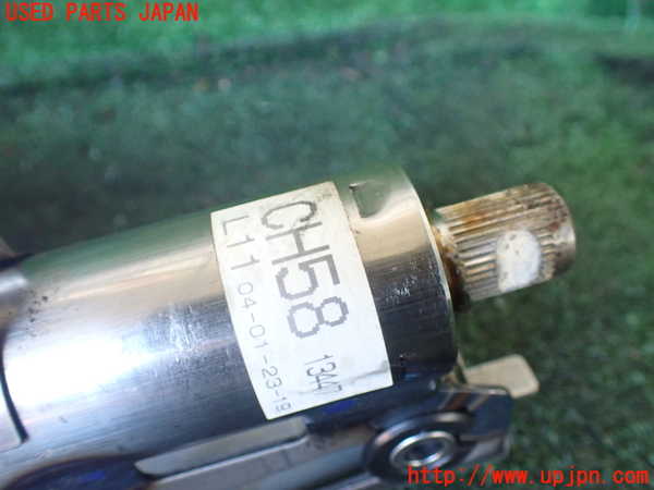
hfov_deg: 60.0
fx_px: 567
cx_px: 327
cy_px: 245
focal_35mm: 30
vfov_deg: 46.8
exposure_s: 1/100
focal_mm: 5.4
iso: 800
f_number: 2.3
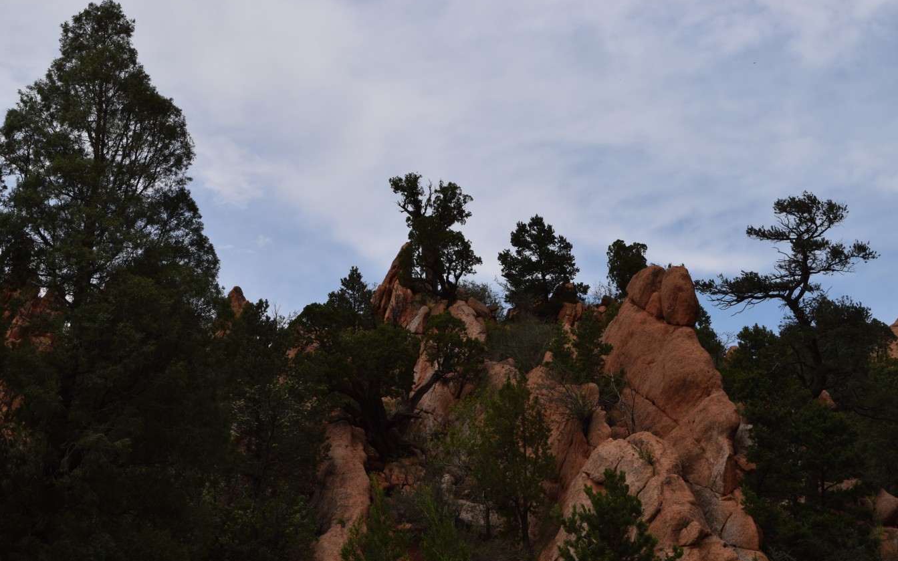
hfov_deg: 24.5
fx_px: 2068
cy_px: 284
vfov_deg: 15.4
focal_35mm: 85
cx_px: 451
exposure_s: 1/200
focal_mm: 55
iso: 100
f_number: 11
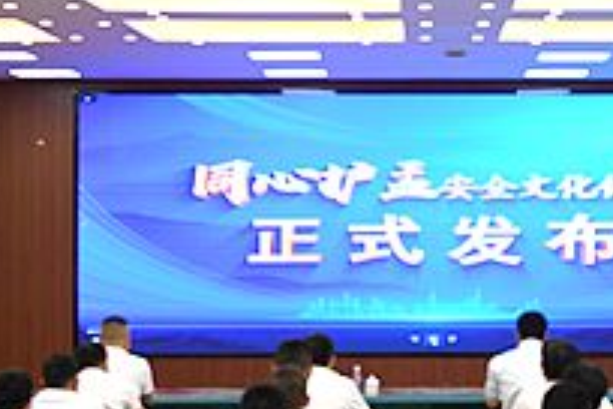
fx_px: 1805
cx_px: 400
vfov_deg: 12.9
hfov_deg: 19.2
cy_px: 250
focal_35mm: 106
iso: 800
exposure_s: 1/125
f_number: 5.6
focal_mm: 36
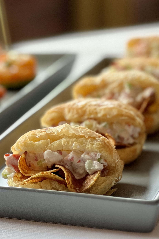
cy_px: 119
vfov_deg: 25.1
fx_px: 537
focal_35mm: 81
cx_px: 81
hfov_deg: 16.9
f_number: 2.8
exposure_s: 1/60
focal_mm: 9
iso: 160
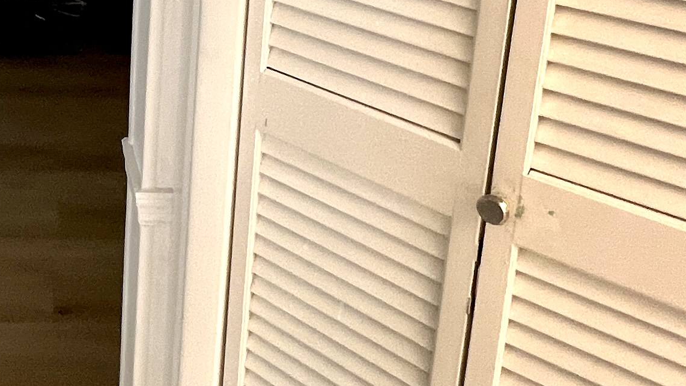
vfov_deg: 21.8
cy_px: -104
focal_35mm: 50
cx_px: -9
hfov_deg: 36.8
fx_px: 909
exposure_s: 1/120
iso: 160
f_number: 1.8
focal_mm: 1.57
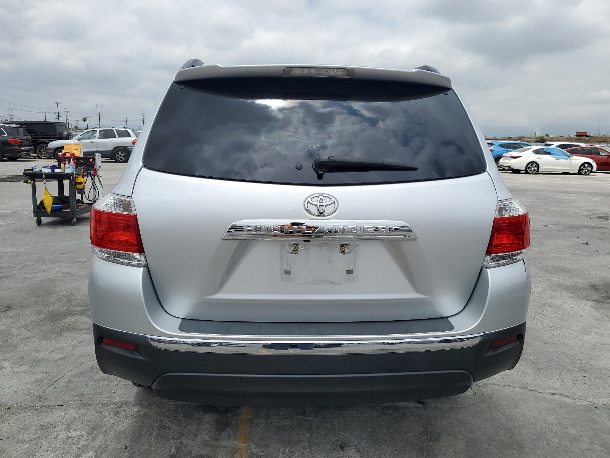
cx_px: 305
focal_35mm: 26
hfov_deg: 67.3
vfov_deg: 53.1
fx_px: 458
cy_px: 229
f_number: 1.5
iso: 50
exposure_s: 1/5000
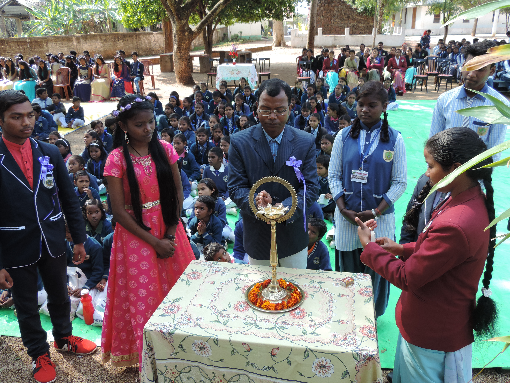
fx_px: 442
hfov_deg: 60.0
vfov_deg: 46.8
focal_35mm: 30
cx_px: 255
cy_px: 192
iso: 80
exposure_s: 1/160
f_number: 3.1
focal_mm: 5.3
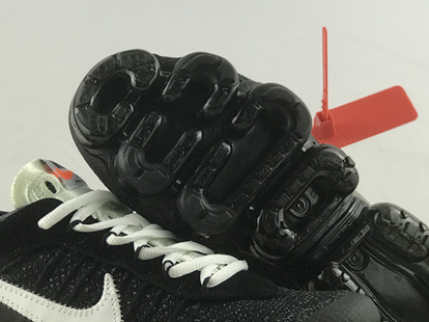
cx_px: 210
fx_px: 1263
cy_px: 209
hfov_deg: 19.3
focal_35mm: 102
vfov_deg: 14.5
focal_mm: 6.6
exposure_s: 1/50
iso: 64
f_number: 2.8
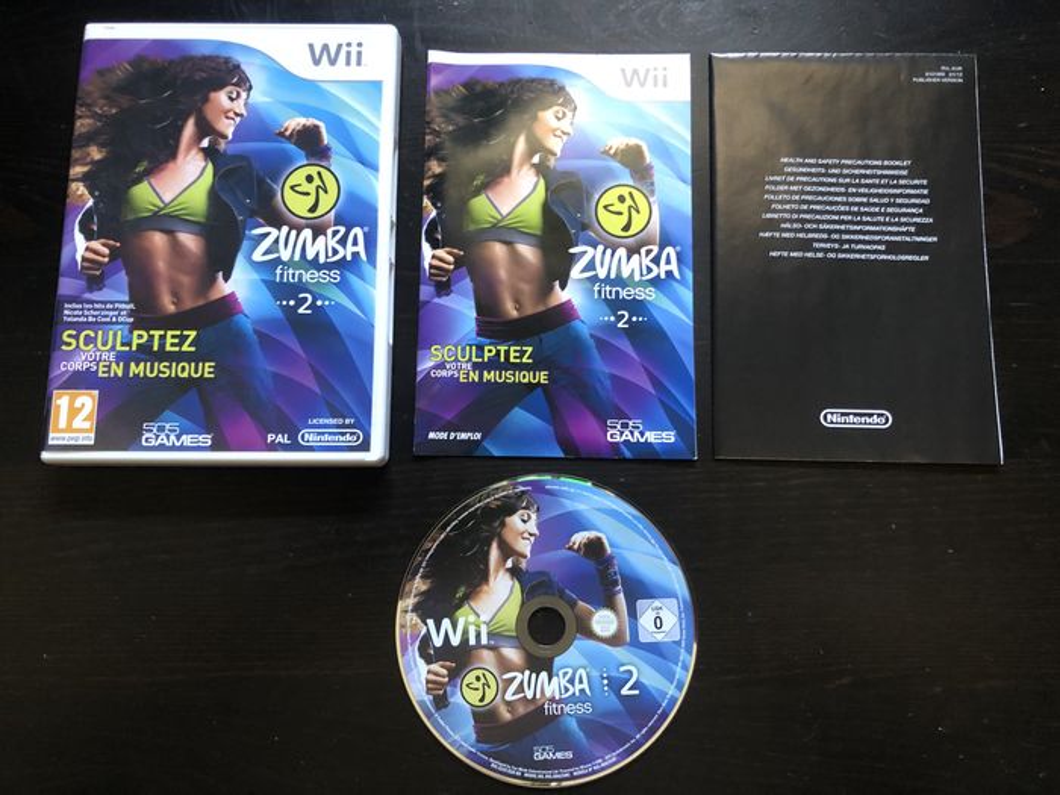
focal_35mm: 28
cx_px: 530
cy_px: 398
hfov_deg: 63.4
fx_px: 857
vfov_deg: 49.7
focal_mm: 4
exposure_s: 1/6
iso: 80
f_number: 1.8
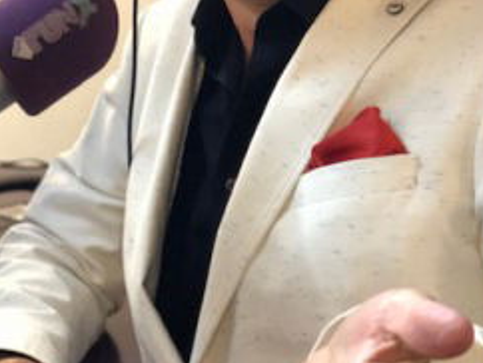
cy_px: 21
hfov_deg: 18.2
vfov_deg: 13.7
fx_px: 1494
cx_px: 110
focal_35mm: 107
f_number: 2.4
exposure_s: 1/13
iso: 160
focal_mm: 6
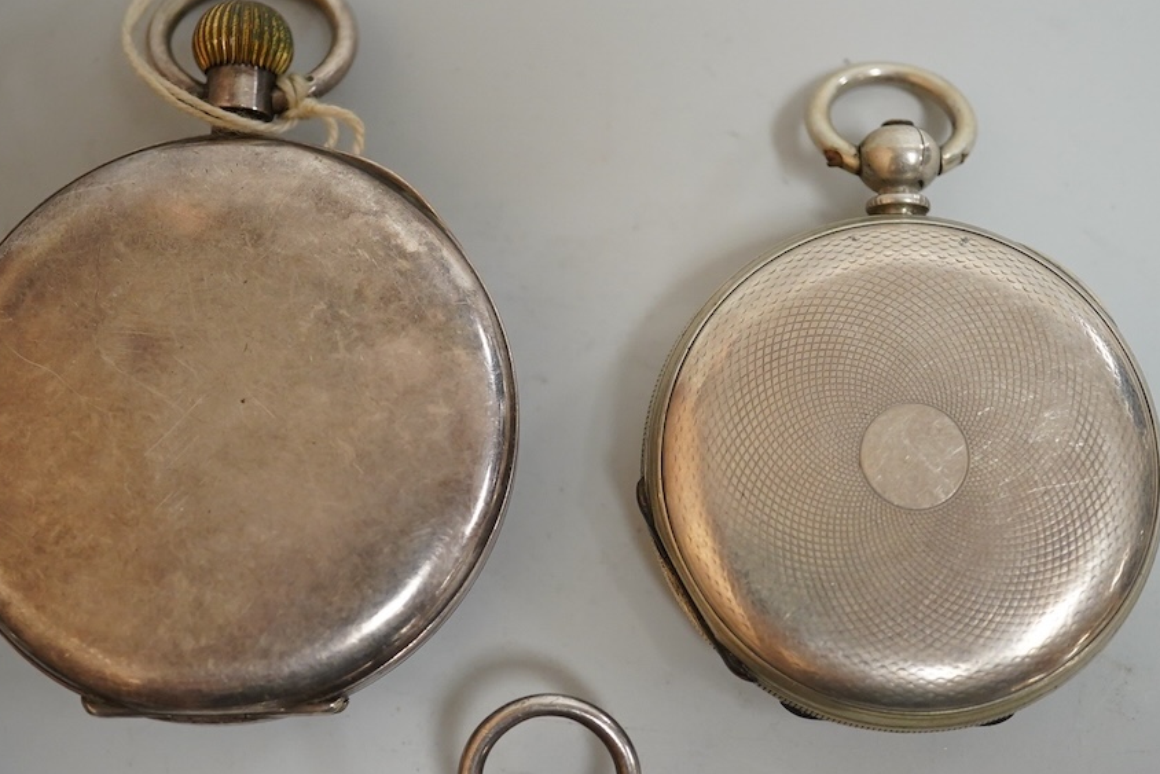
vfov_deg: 22.6
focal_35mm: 60
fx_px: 1934
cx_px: 555
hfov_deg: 33.4
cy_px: 370
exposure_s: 1/250
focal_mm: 30
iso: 2500
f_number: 5
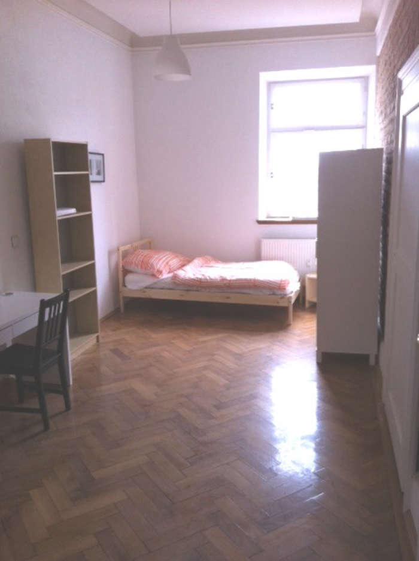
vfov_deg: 52.7
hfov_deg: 40.6
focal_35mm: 35
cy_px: 280
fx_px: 566
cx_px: 210
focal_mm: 3.85
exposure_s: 1/15
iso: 100
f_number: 2.8
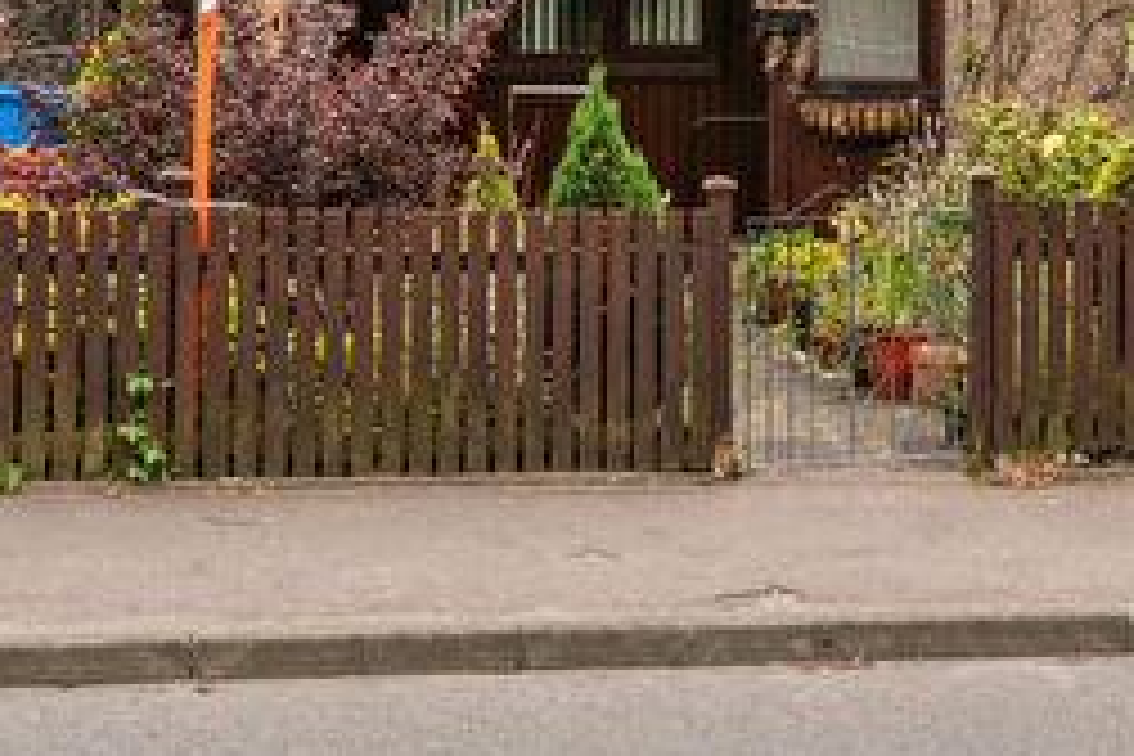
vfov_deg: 13.2
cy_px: -232
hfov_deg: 19.9
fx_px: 3150
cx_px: 1066
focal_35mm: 100
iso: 200
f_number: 5.6
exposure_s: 1/125
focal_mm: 24
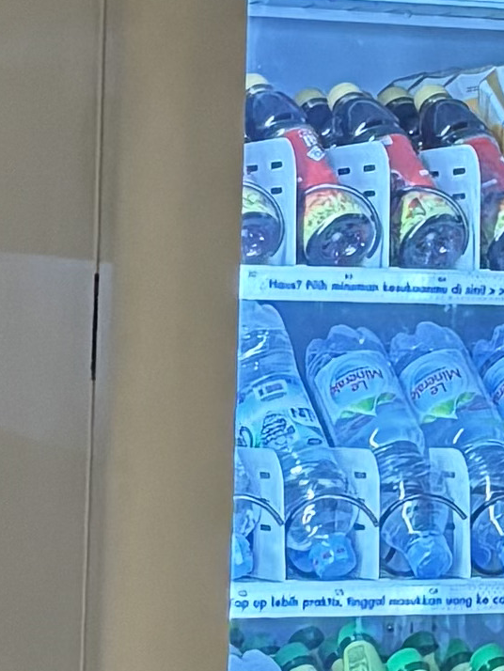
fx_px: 4035
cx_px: 812
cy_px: 196
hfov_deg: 7.0
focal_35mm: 208
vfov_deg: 9.5
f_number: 1.6
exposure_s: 1/33
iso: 400
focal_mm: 5.96
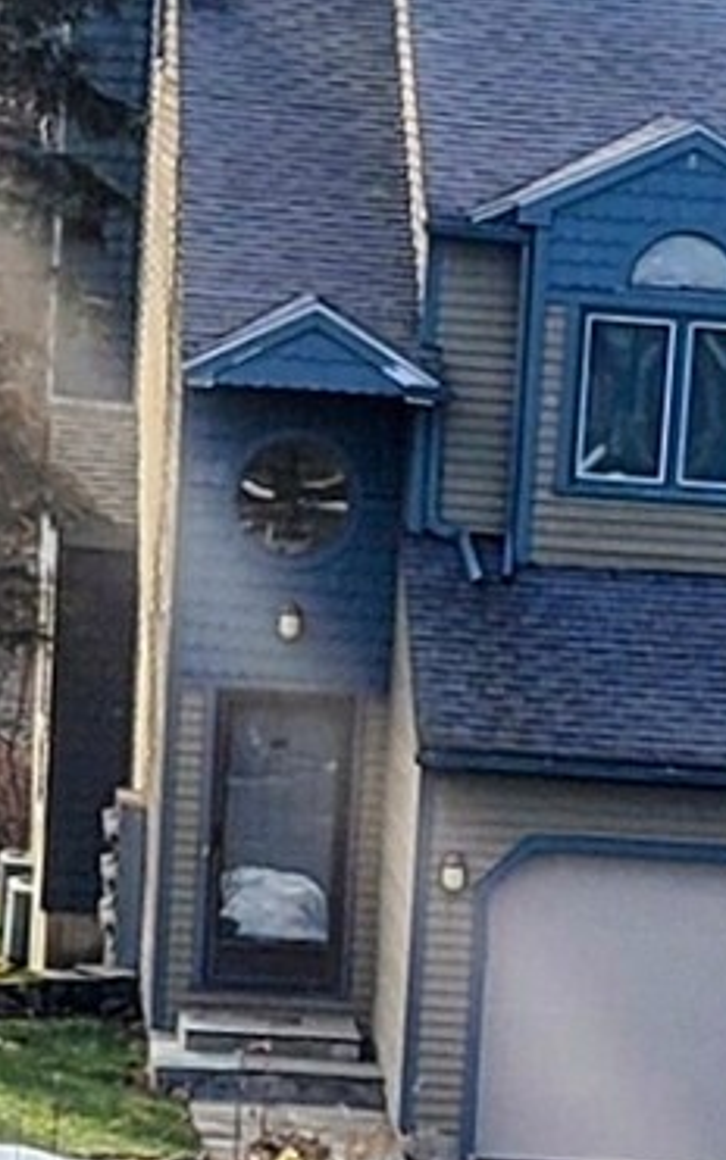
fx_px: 6392
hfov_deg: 6.5
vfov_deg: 10.1
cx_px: 820
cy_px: 1576
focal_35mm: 202
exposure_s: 1/1533
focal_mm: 5.4
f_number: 1.8
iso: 20
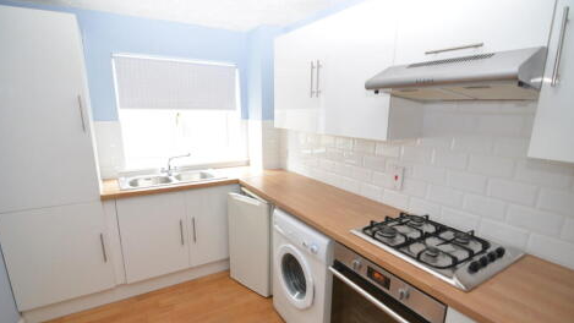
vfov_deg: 62.1
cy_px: 184
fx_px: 267
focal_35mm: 18
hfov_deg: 94.2
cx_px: 284
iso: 800
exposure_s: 1/40
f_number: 3.2
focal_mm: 11
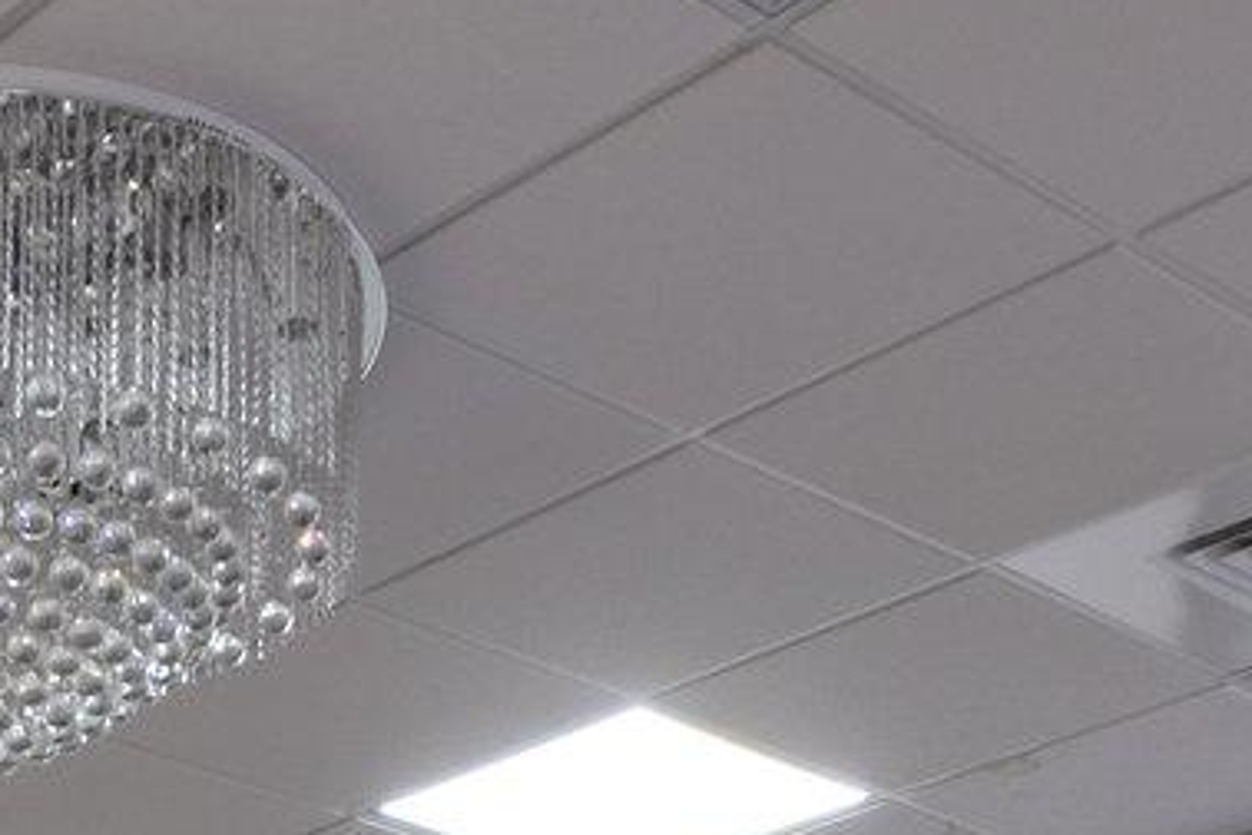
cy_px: 2119
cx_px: -10
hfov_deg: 21.3
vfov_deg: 11.6
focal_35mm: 92
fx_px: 3199
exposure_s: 1/55
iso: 320
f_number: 7.1
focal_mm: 11
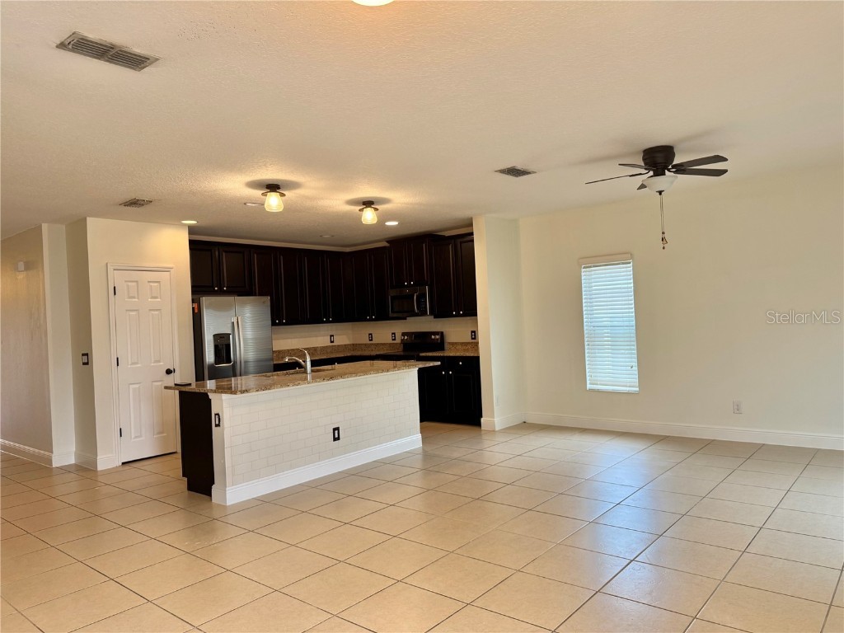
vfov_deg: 56.8
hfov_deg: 71.6
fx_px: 585
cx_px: 422
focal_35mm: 24
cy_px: 316
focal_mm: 6.76
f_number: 1.78
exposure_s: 1/60
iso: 125
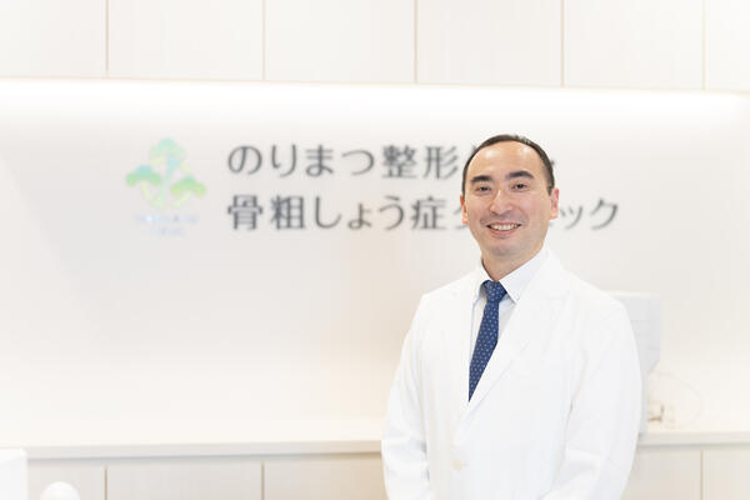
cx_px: 375
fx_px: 1562
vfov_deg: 18.2
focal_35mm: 75
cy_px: 250
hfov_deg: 27.0
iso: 800
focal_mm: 50
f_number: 1.4
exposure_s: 1/800
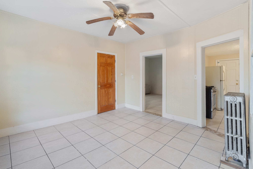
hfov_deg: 96.7
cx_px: 126
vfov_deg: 73.7
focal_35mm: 16
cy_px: 84
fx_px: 112
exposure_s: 1/60
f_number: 5.6
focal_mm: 16
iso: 2500
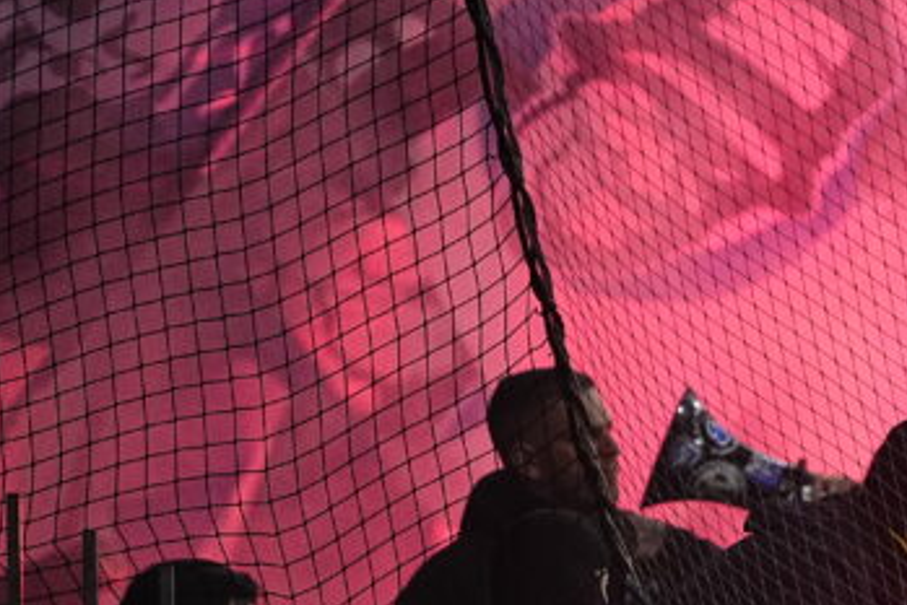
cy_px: 518
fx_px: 29589
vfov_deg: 1.2
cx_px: 847
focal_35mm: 1174
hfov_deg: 1.8
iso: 3200
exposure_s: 1/2500
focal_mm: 400
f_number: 2.8
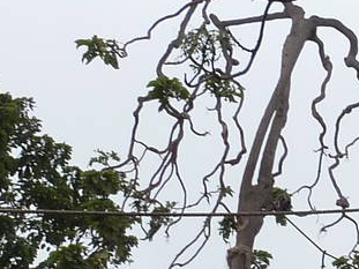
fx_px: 1866
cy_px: 384
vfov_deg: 8.1
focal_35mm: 180
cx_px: 694
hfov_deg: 10.2
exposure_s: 1/250
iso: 125
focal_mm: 5.7
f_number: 4
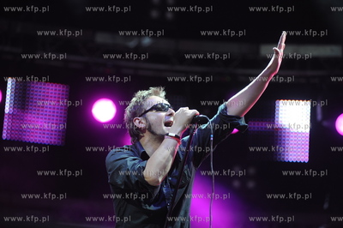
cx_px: 172
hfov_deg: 13.3
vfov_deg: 8.8
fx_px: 1476
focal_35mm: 155
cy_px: 114
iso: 800
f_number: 4
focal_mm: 155
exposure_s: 1/200
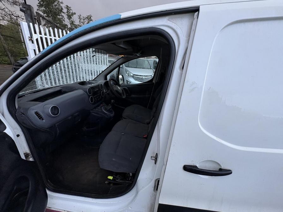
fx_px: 114
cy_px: 106
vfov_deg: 85.7
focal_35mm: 14
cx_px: 142
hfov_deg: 102.1
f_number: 2.2
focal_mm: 2.22
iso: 80
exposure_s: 1/99
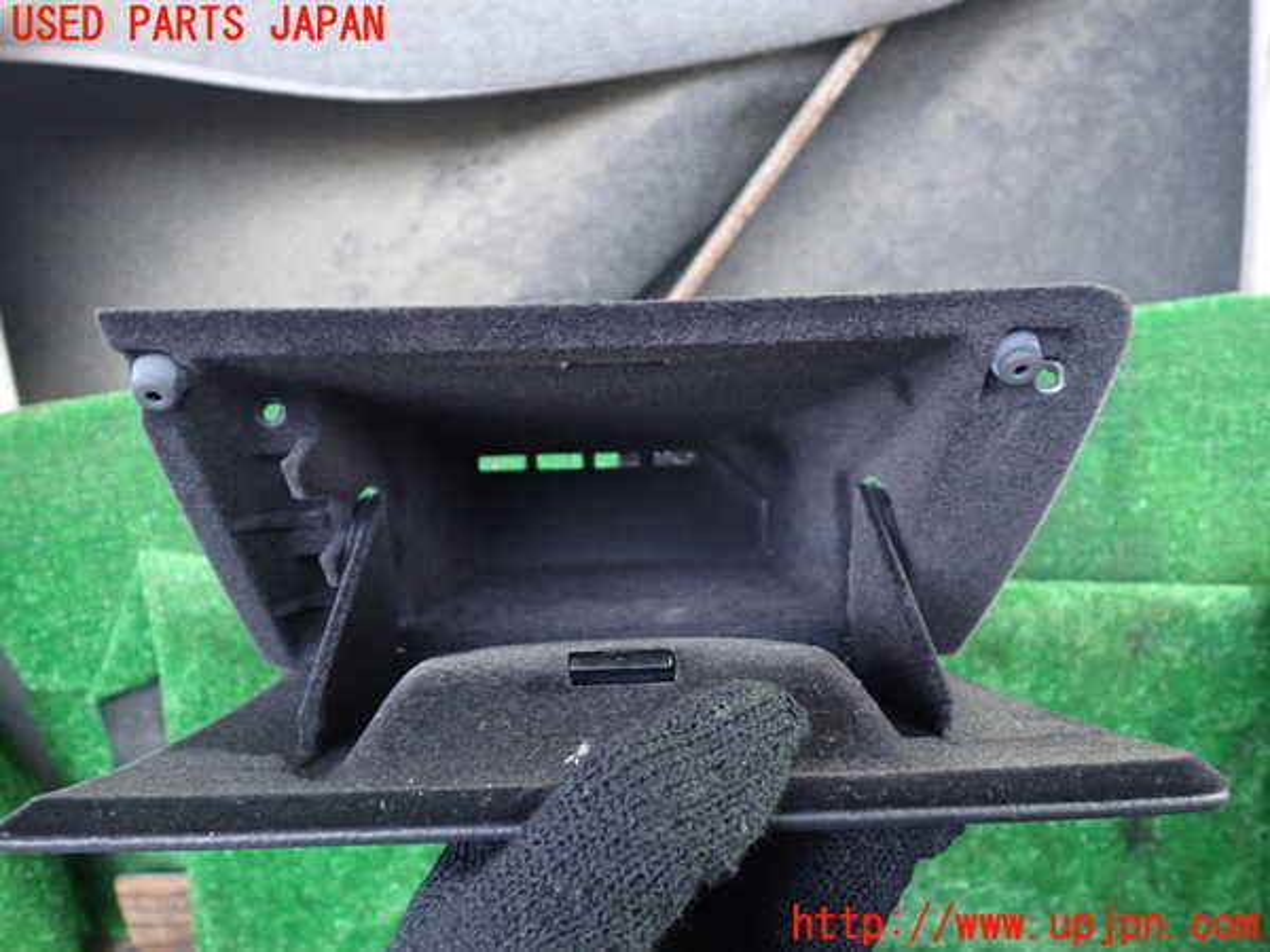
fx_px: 1101
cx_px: 635
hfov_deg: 60.0
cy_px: 476
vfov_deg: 46.8
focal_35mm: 30
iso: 800
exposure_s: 1/13
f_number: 2.3
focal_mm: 5.4
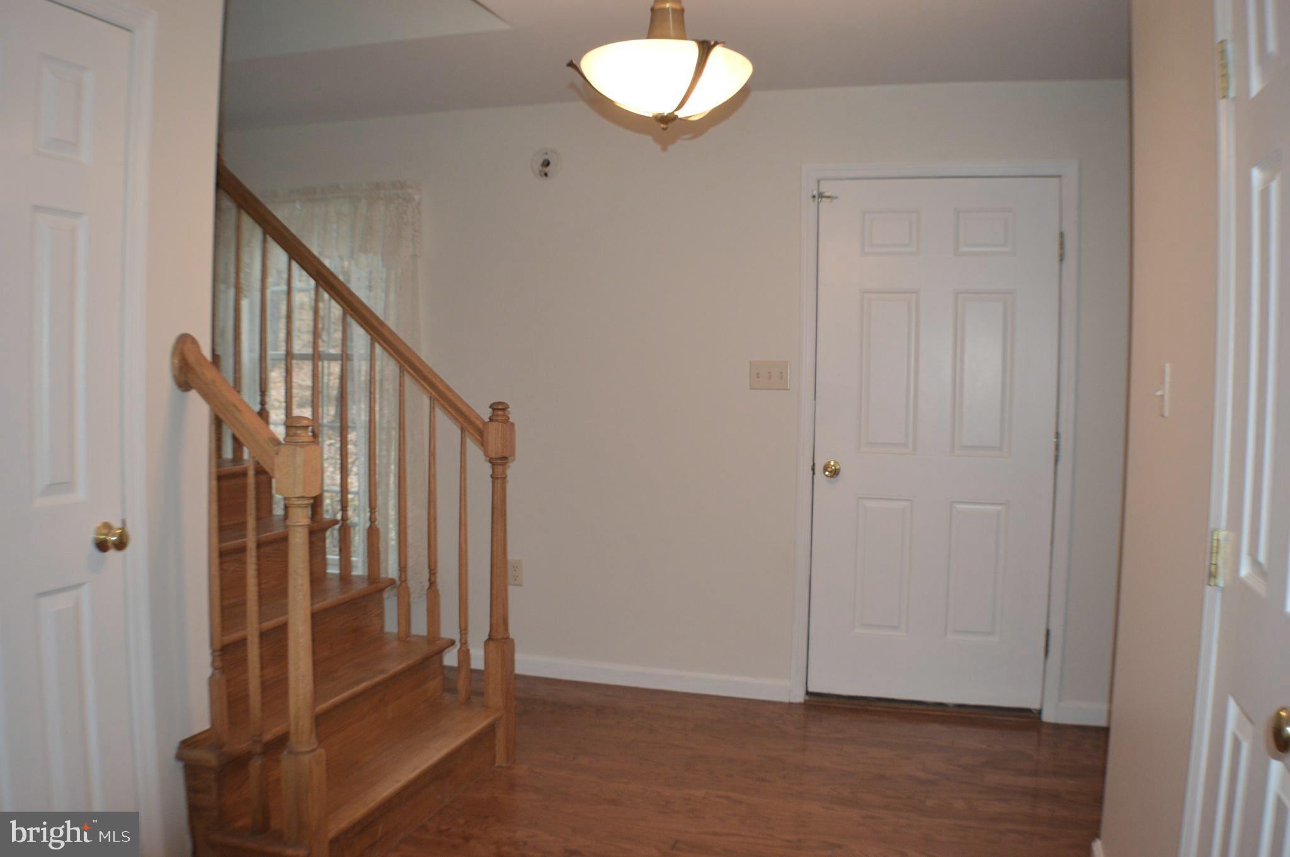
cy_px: 428
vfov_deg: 35.4
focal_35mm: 38
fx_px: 1342
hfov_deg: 51.3
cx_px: 645
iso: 800
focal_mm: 25
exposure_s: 1/60
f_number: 4
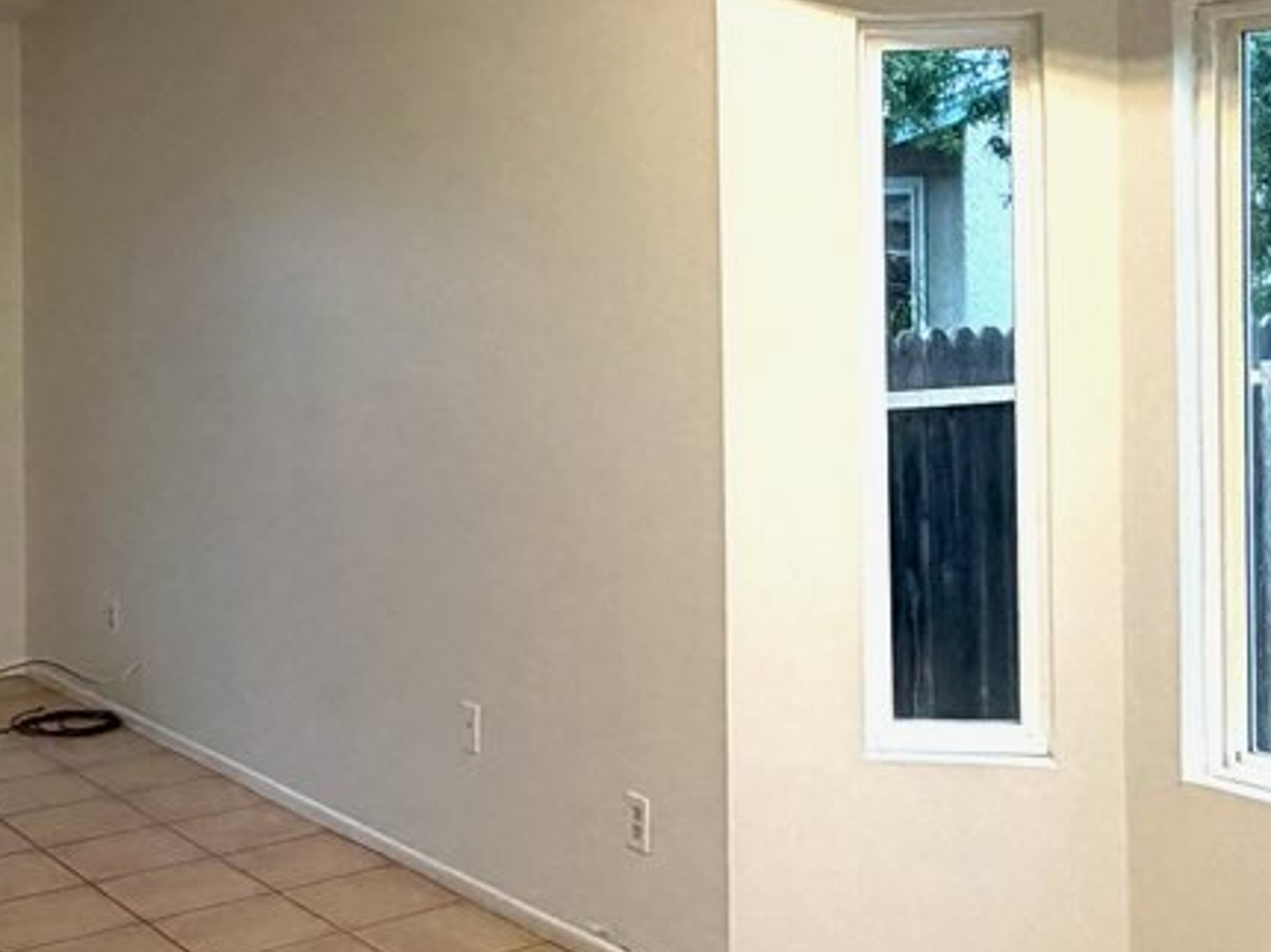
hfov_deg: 36.8
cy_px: 233
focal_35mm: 52
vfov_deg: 27.6
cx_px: 575
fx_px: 1909
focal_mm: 2.22
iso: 320
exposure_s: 1/120
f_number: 2.2
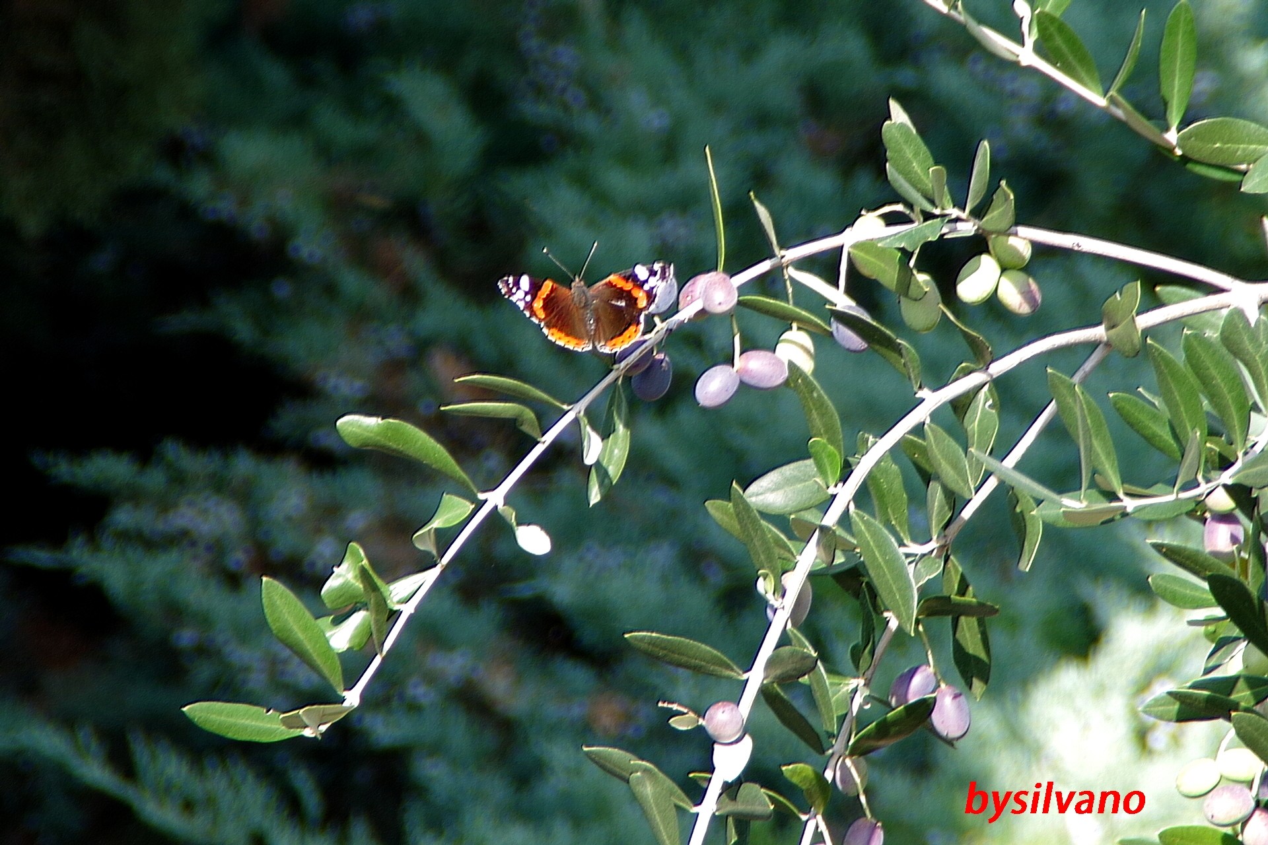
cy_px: 422
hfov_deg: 6.9
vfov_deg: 4.6
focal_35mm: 300
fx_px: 10566
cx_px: 634
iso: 100
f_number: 8
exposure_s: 1/60
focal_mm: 200
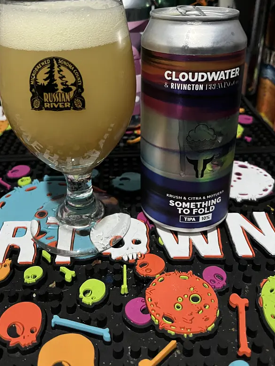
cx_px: 120
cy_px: 127
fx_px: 360
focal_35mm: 34
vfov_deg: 53.1
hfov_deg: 41.7
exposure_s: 1/32
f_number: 1.6
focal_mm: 5.1
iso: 640
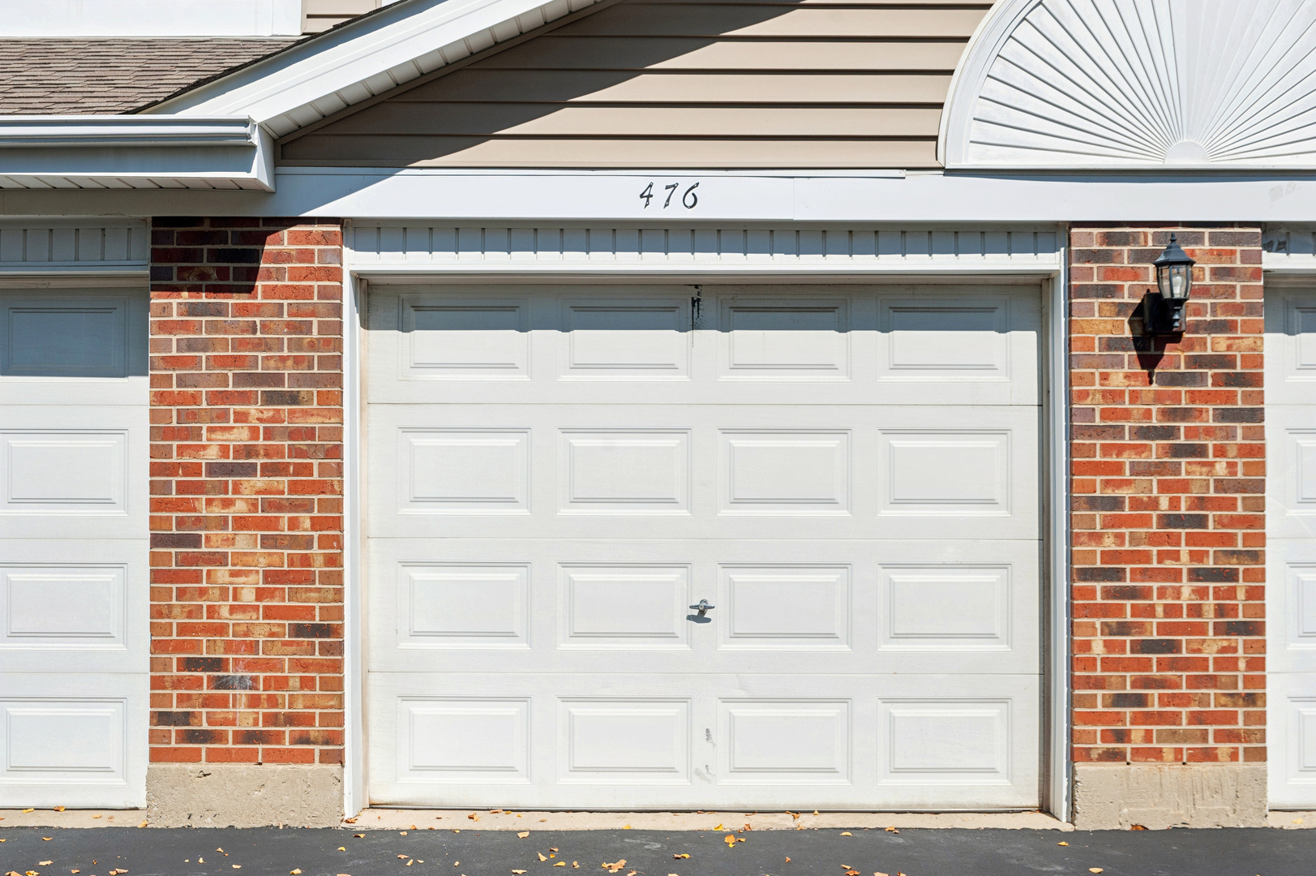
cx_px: 658
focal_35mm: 46
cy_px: 438
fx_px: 1680
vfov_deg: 29.2
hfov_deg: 42.8
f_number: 8
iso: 320
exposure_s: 1/1250
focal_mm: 46
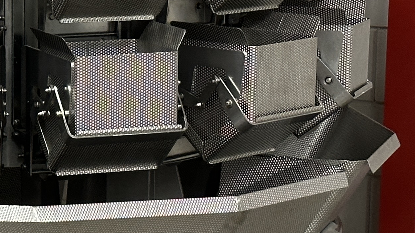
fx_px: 1860
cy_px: 128
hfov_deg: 12.4
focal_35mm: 169
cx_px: -107
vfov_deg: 7.2
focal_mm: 6.86
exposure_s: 1/33
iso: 320
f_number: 1.78
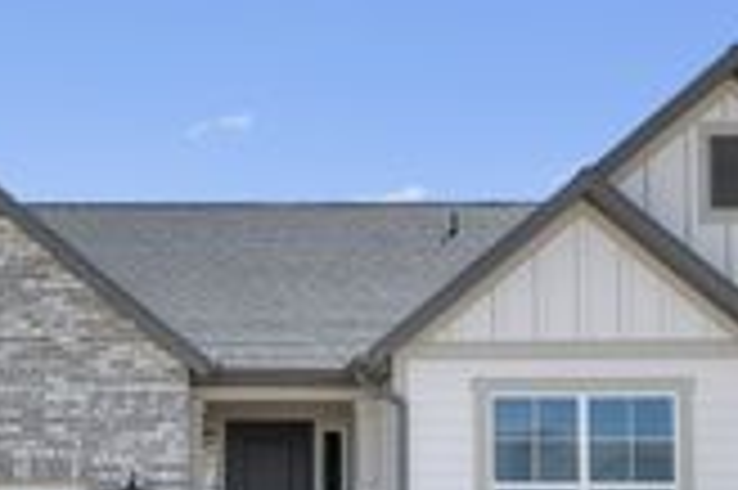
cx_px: 144
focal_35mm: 73
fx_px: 1495
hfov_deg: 27.2
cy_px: 434
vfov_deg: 18.4
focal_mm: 24
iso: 320
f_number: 8
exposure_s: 1/800
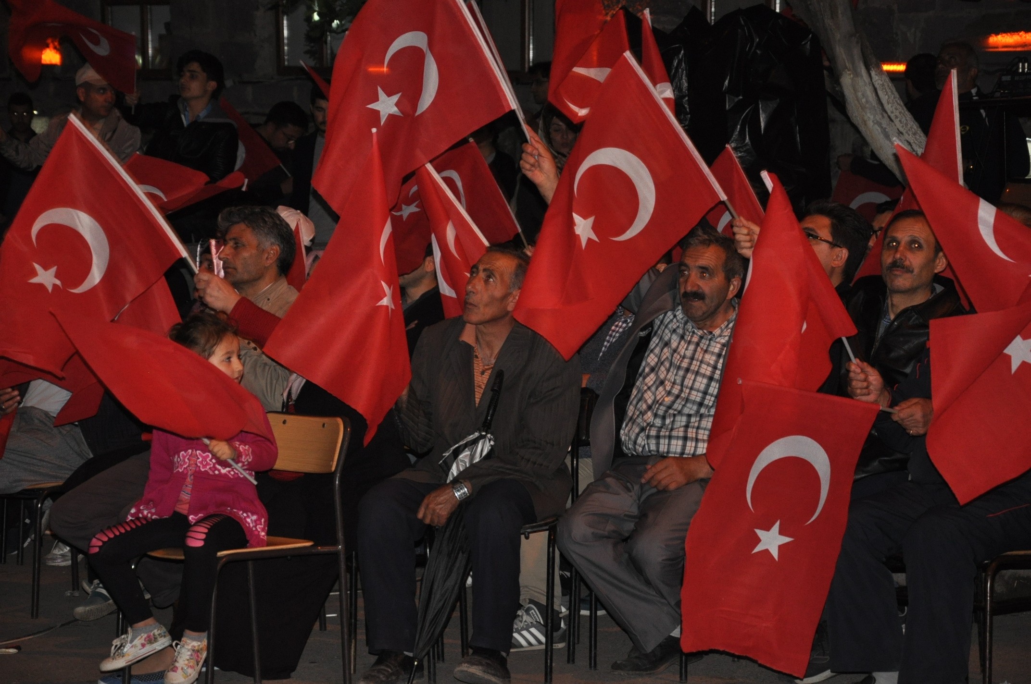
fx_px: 3432
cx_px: 516
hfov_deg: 17.1
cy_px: 342
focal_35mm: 120
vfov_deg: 11.4
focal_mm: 80
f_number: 5.3
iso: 800
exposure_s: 1/60
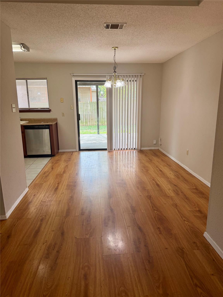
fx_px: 206
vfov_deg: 71.6
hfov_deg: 56.8
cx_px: 112
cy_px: 148
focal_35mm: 24
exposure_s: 1/154
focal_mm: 6.76
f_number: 1.78
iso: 125
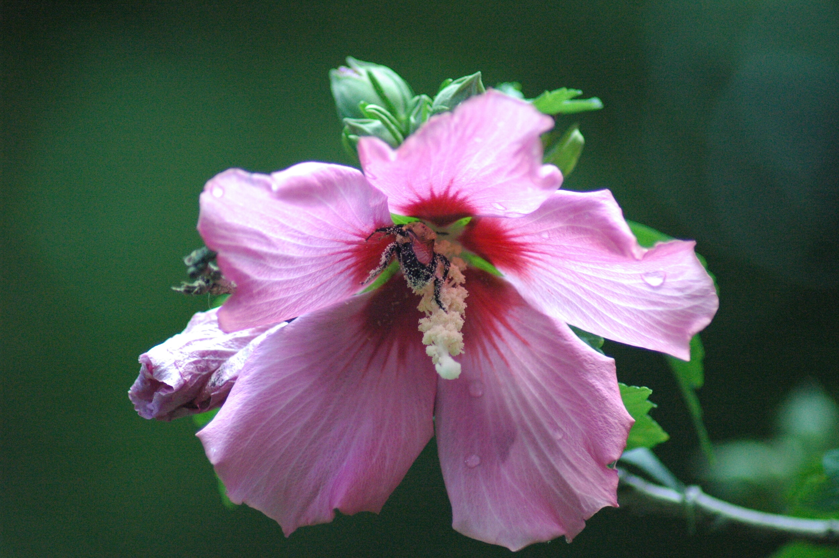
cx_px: 420
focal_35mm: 315
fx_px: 7334
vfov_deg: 4.4
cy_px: 279
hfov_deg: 6.5
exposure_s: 1/1000
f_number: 5
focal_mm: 210
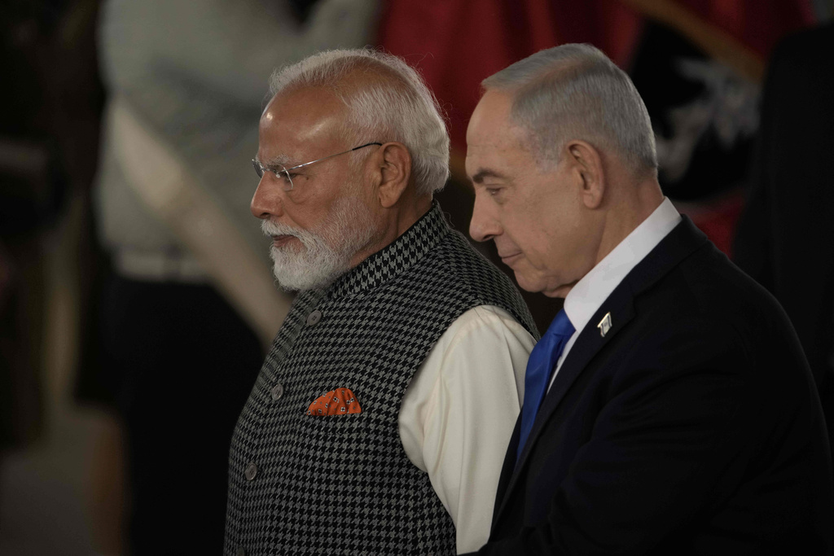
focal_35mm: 600
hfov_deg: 3.4
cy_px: 278
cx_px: 417
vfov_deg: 2.3
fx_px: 13901
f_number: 6.3
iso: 1600
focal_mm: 600
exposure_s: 1/2000
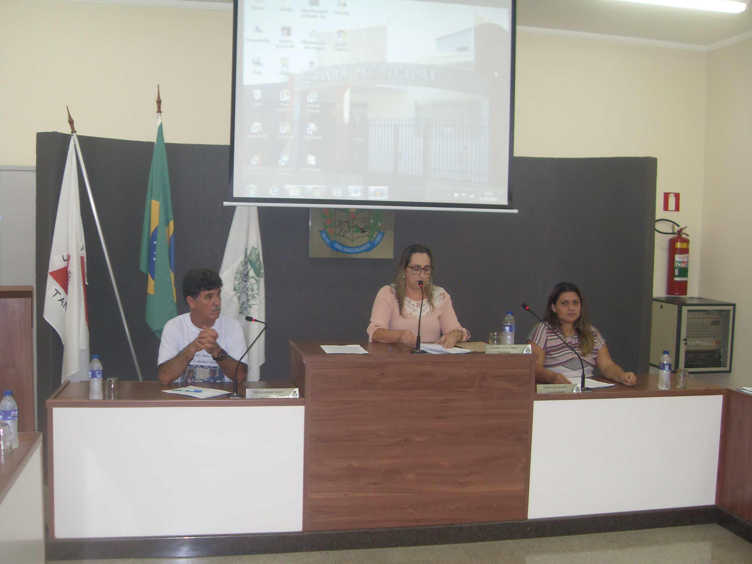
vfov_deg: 38.7
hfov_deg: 50.1
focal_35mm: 37
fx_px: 804
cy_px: 282
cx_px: 376
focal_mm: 6.3
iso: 160
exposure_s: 1/45
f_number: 2.8
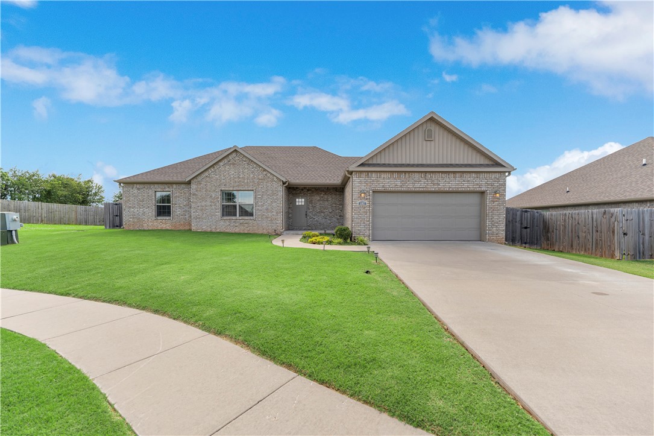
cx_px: 327
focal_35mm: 14
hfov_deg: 104.3
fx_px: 254
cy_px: 218
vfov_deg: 81.2
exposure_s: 1/640
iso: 200
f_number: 2.8
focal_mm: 14
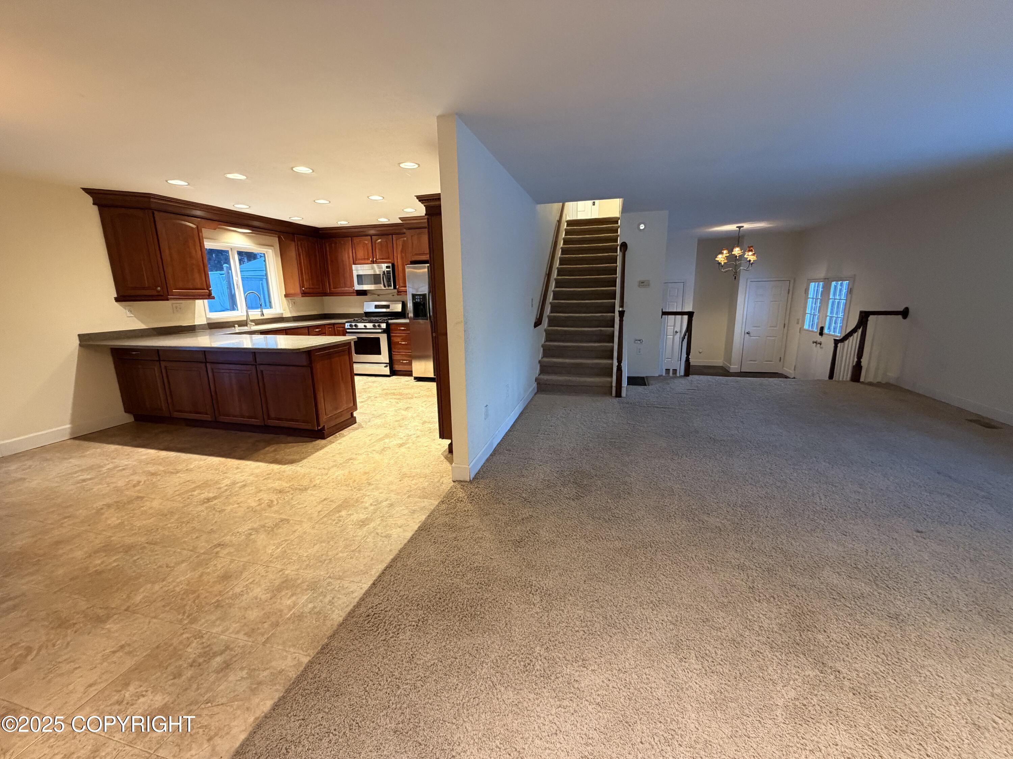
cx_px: 506
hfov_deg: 102.1
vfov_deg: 85.7
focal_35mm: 14
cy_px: 380
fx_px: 410
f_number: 2.2
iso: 500
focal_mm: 2.22
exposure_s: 1/60
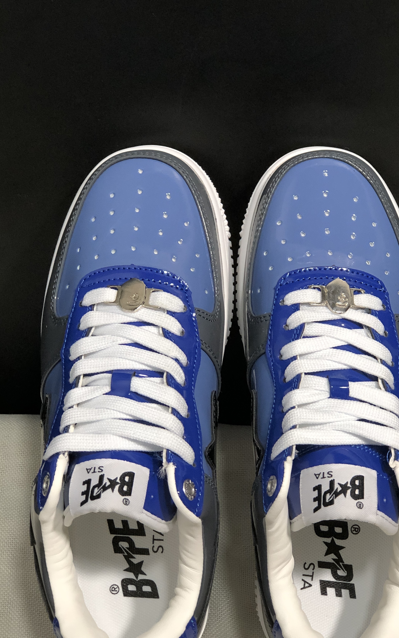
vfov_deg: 28.2
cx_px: 230
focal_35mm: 73
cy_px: 373
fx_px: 1270
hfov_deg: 17.8
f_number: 2.8
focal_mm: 6.6
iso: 125
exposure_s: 1/30
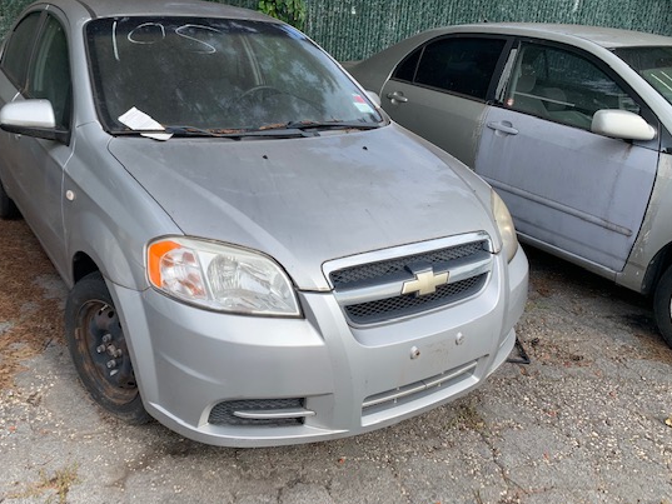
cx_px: 280
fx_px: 602
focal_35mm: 31
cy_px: 219
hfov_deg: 58.0
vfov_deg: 45.4
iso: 25
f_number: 1.8
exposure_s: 1/796
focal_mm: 4.25
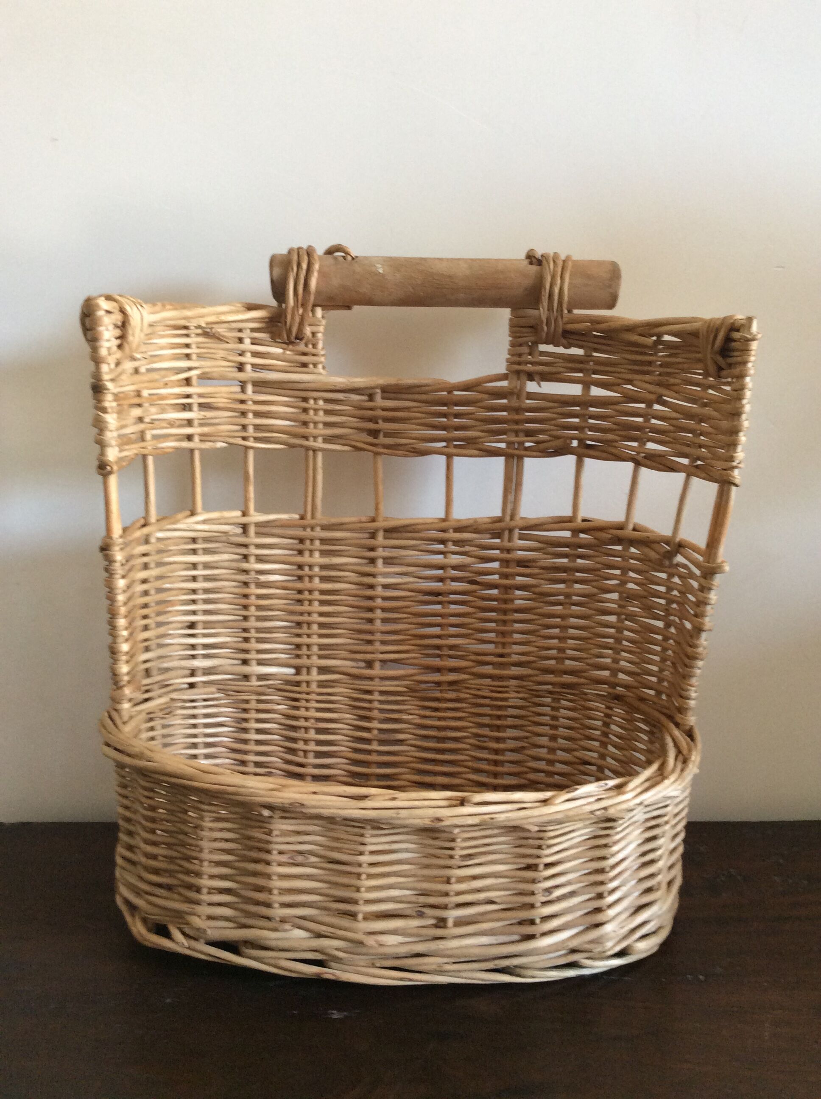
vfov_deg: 56.9
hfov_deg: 44.1
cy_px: 550
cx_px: 410
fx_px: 1015
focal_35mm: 32
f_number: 2.4
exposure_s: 1/25
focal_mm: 3.3
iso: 100
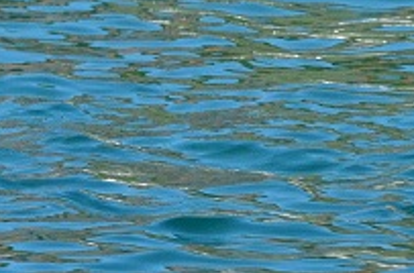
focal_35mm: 1256
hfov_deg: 1.6
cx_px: -425
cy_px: -176
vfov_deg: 1.1
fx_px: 14399
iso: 1250
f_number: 5.6
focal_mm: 170
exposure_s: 1/8000
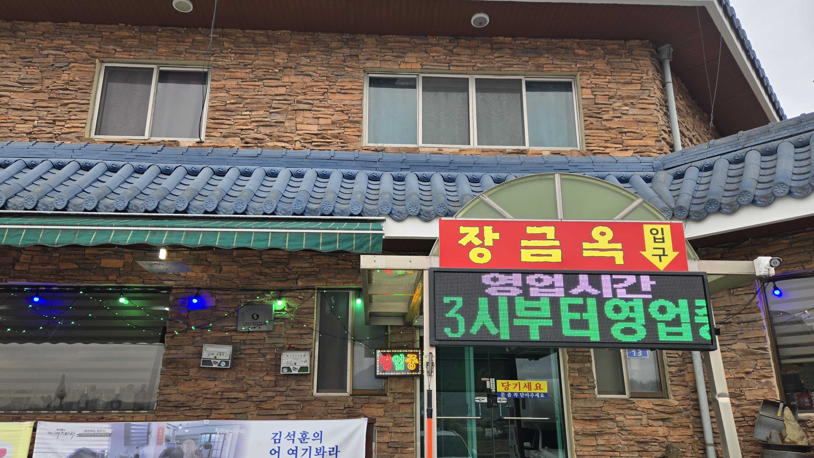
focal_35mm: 26
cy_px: 256
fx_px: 561
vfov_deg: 44.3
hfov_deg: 71.9
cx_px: 393
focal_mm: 5.4
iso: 40
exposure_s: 1/419
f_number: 1.8
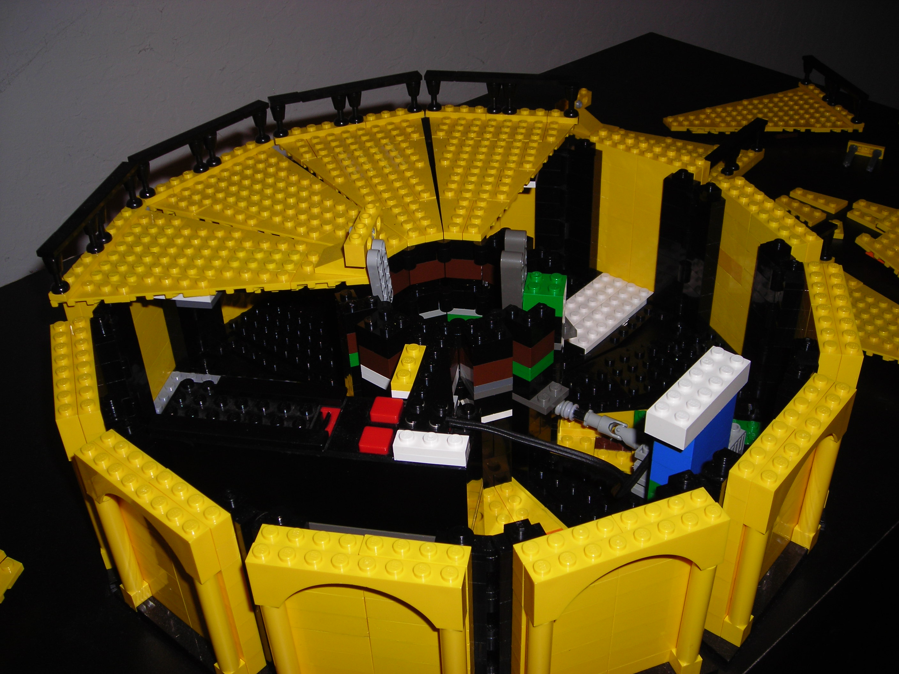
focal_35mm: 38
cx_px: 450
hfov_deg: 49.0
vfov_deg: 37.7
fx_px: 987
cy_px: 337
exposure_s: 1/60.1
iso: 50
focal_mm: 6.3
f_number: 3.2
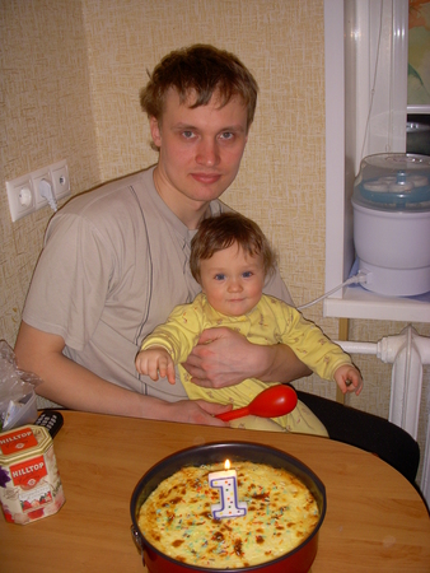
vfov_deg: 49.0
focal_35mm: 38
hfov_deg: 37.8
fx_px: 629
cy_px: 286
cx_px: 215
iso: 100
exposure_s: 1/30
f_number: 3.3
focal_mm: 6.3
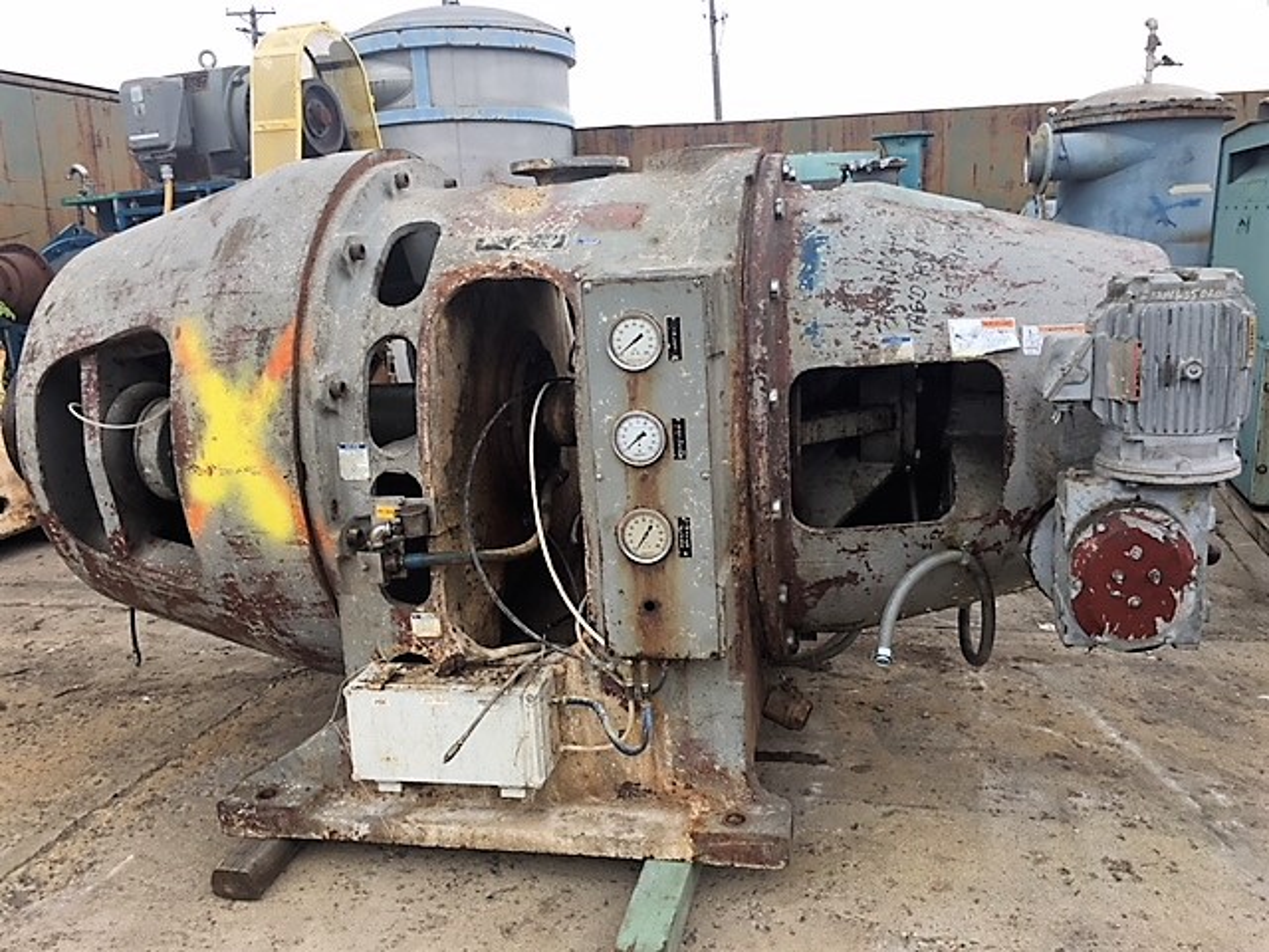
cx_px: 634
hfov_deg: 61.7
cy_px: 476
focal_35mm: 29
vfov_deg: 48.2
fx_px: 1063
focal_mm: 4.15
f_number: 2.2
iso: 32
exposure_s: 1/120
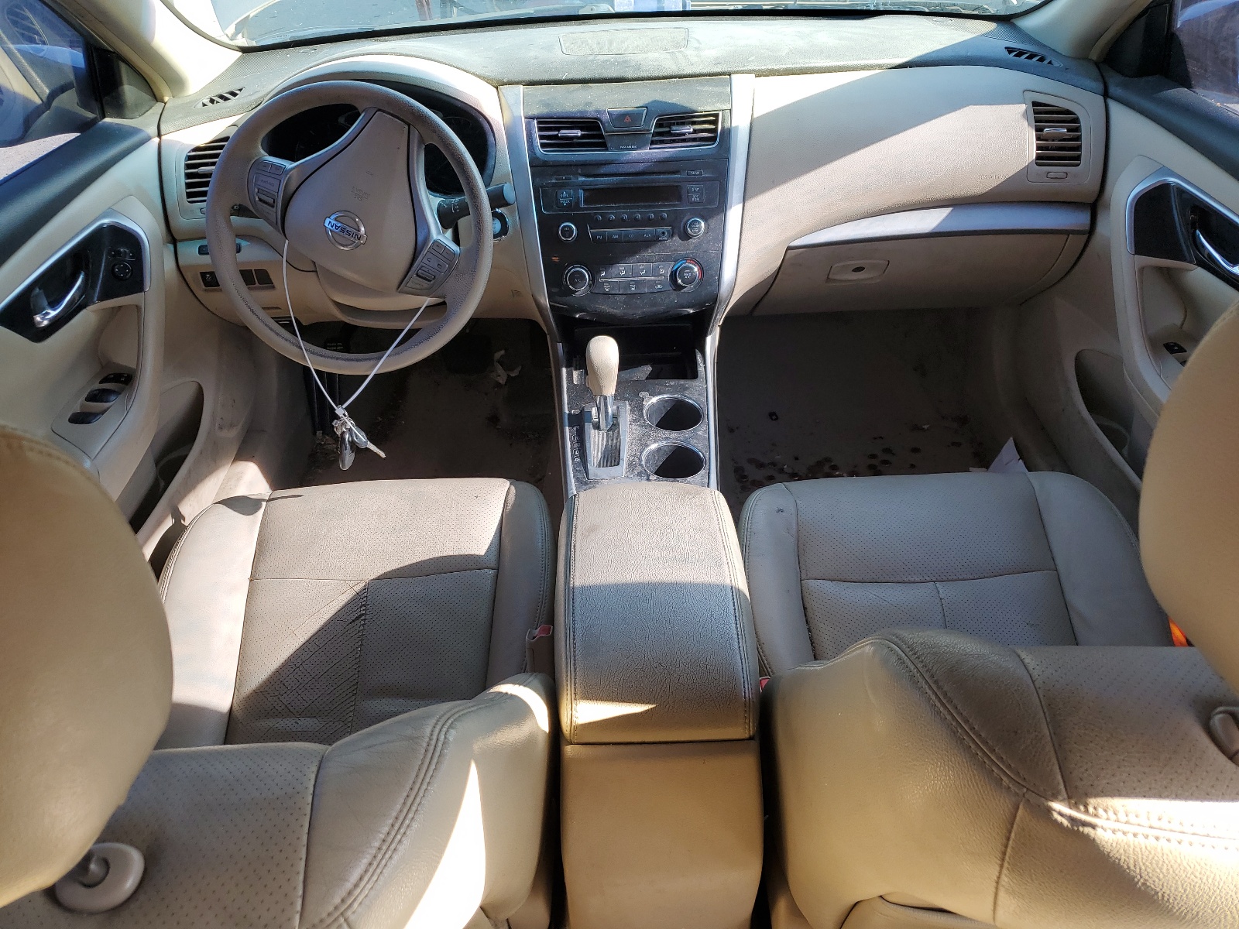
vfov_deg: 53.1
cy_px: 464
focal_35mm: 26
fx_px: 931
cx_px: 620
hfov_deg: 67.3
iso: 50
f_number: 1.5
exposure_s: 1/256
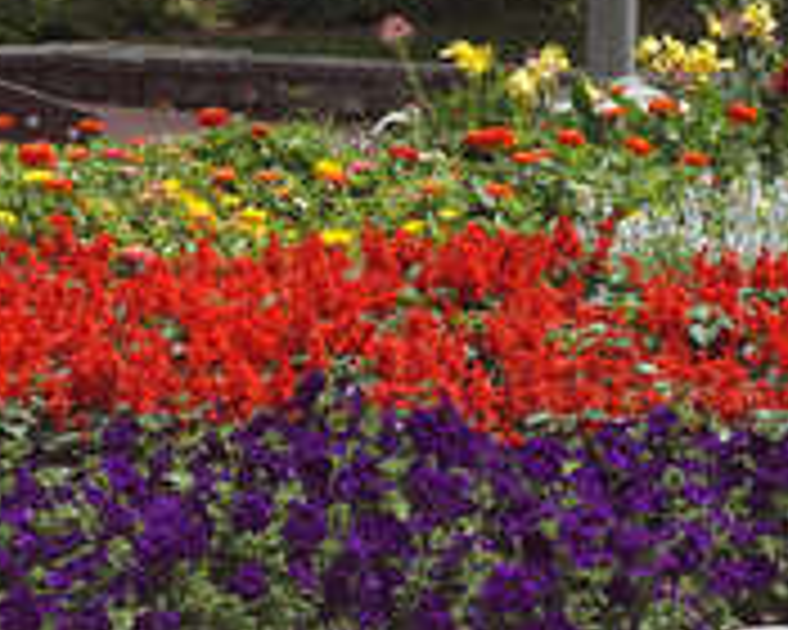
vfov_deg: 11.9
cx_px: 324
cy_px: 155
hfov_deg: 14.9
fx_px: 3009
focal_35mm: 129
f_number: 9
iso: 100
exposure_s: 1/160
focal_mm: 20
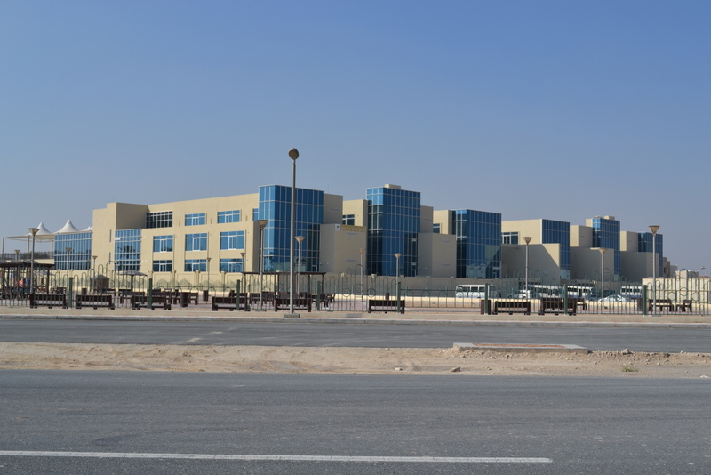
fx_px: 830
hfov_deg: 46.4
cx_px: 356
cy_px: 238
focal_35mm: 42
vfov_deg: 31.9
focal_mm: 28
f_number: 9
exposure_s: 1/320
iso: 100
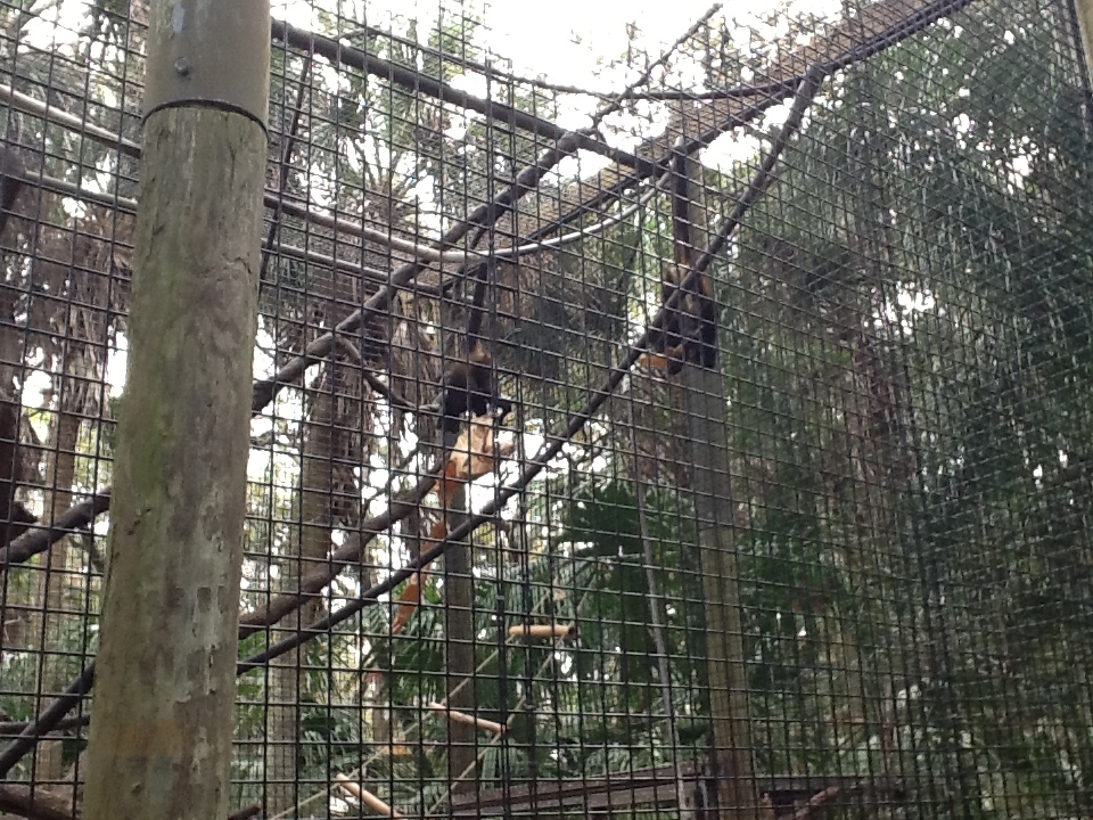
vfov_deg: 44.2
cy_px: 410
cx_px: 546
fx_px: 1010
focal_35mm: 32
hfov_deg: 56.8
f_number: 2.4
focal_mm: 2.03
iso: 100
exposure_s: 1/120
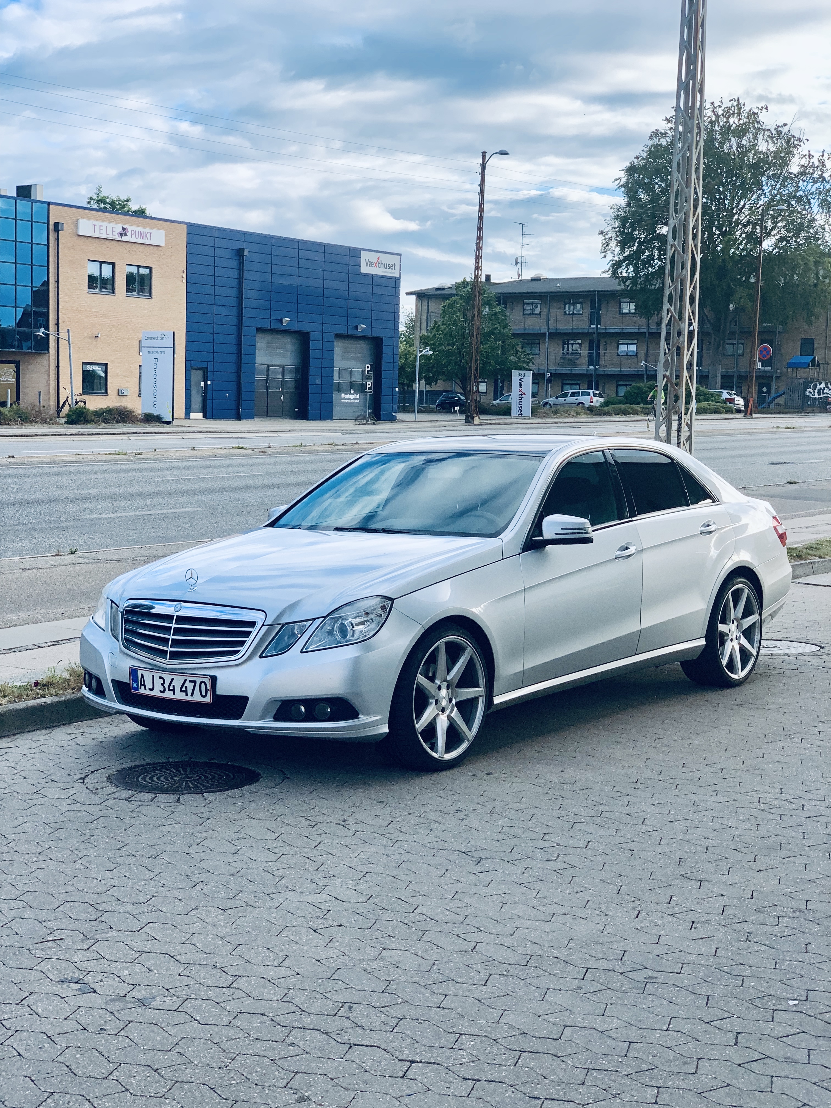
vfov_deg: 36.8
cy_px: 554
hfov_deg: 28.0
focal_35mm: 52
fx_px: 1664
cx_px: 416
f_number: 2.4
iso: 16
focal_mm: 6
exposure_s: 1/375
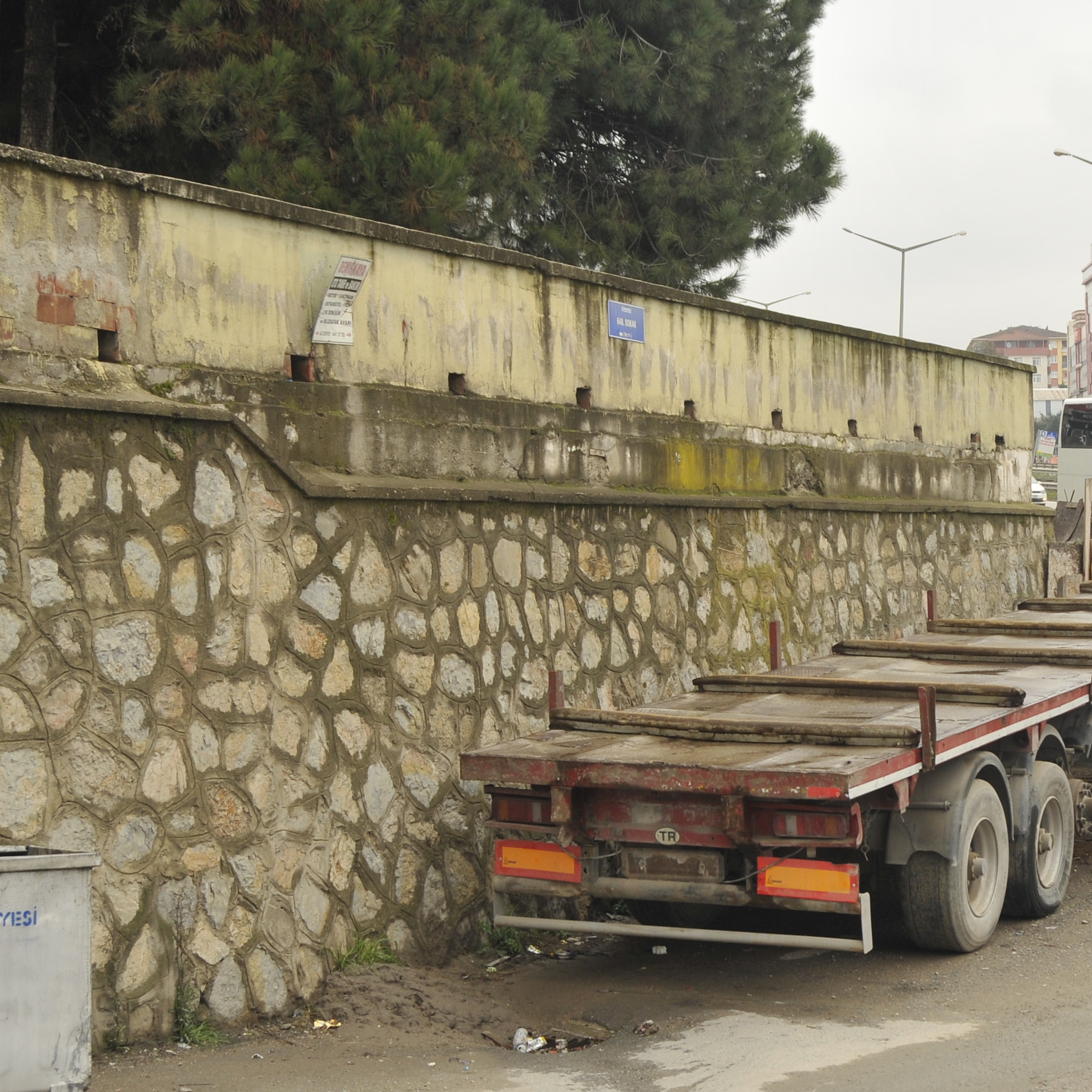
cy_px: 695
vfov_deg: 26.8
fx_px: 2282
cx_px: 1005
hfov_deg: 26.0
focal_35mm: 64
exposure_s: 1/125
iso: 200
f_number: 5.6
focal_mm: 23
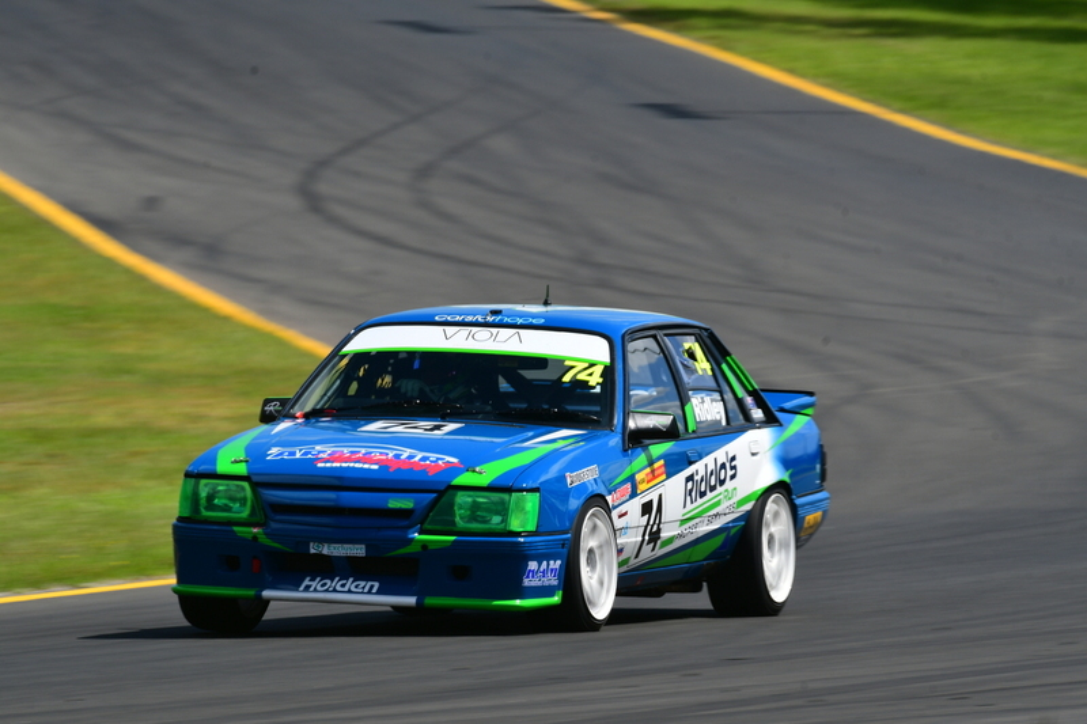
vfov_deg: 2.2
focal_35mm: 630
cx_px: 544
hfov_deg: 3.3
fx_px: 19017
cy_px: 362
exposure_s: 1/125
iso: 100
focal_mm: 420
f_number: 14
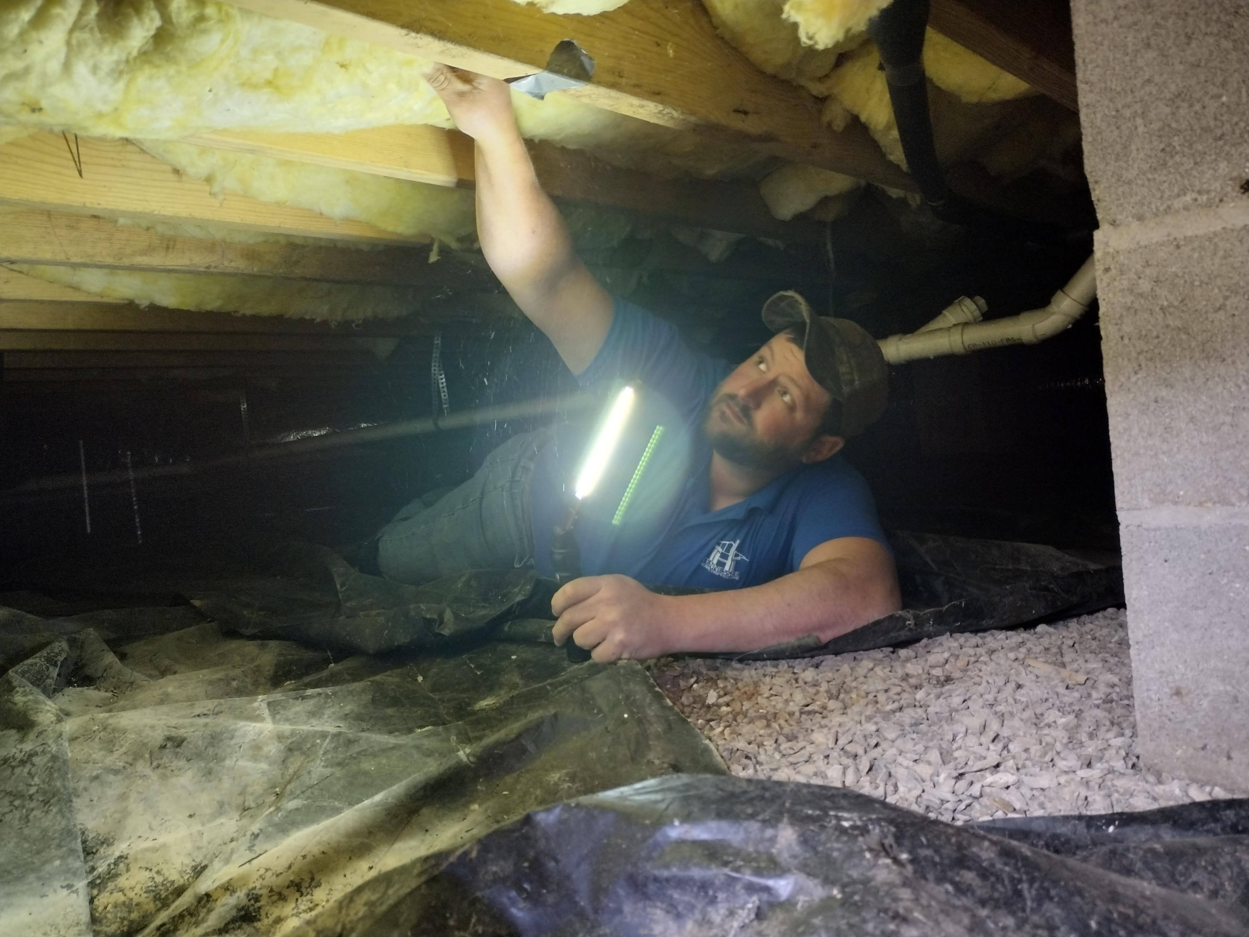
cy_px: 468
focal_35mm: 27
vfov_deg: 51.4
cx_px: 624
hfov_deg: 65.3
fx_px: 974
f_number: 1.7
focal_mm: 4.71
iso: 459
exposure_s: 1/40
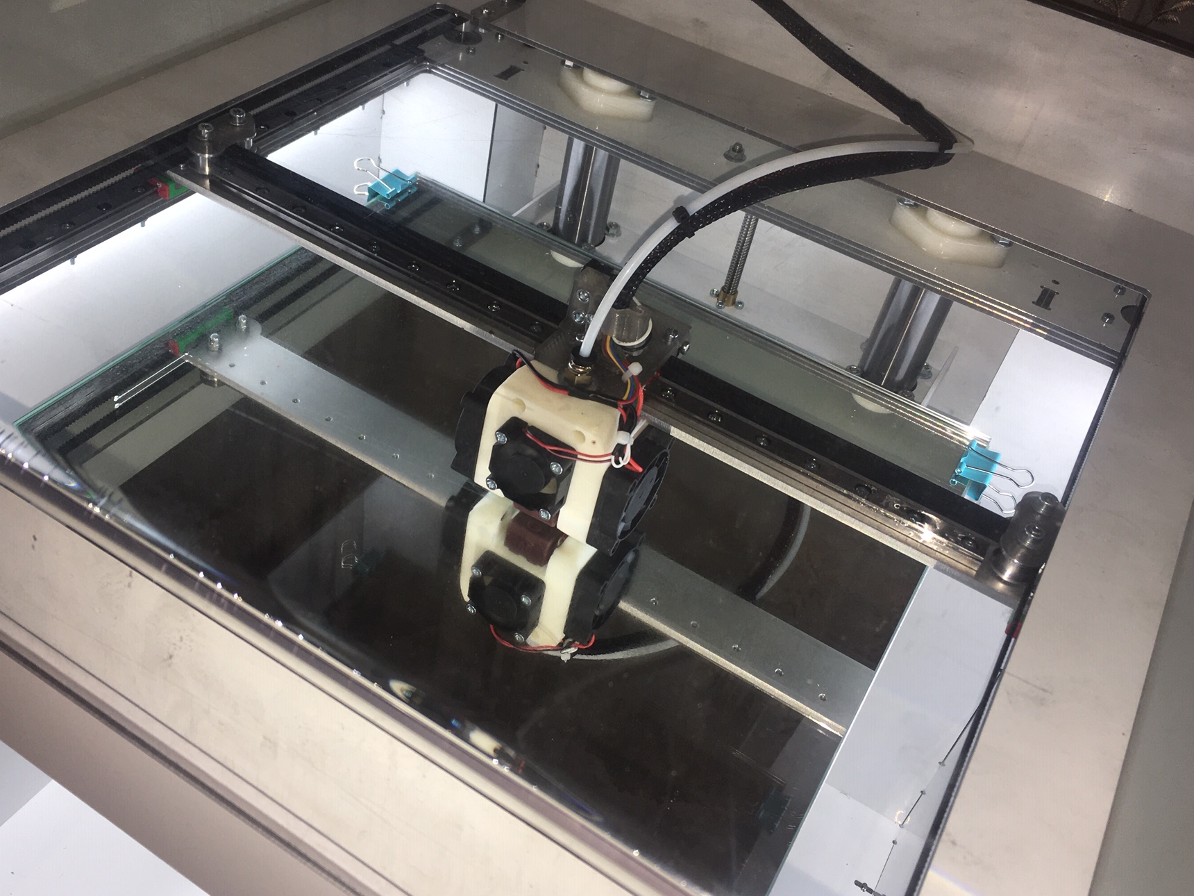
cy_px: 418
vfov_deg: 41.8
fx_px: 1173
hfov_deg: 53.9
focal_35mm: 34
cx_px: 546
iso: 25
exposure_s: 1/38
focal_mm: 4.15
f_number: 2.2
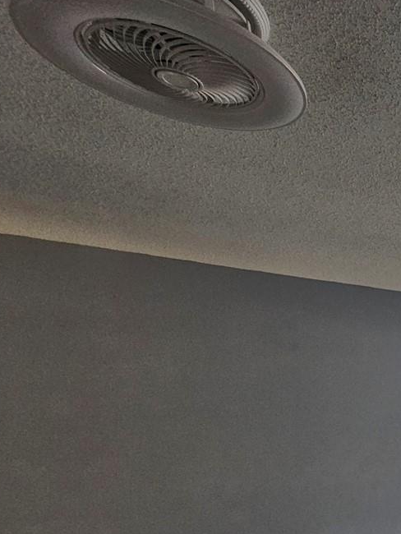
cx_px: 606
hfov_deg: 28.3
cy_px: 430
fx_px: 494
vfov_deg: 52.9
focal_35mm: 32
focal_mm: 2.2
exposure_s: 1/60
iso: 200
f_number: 2.2
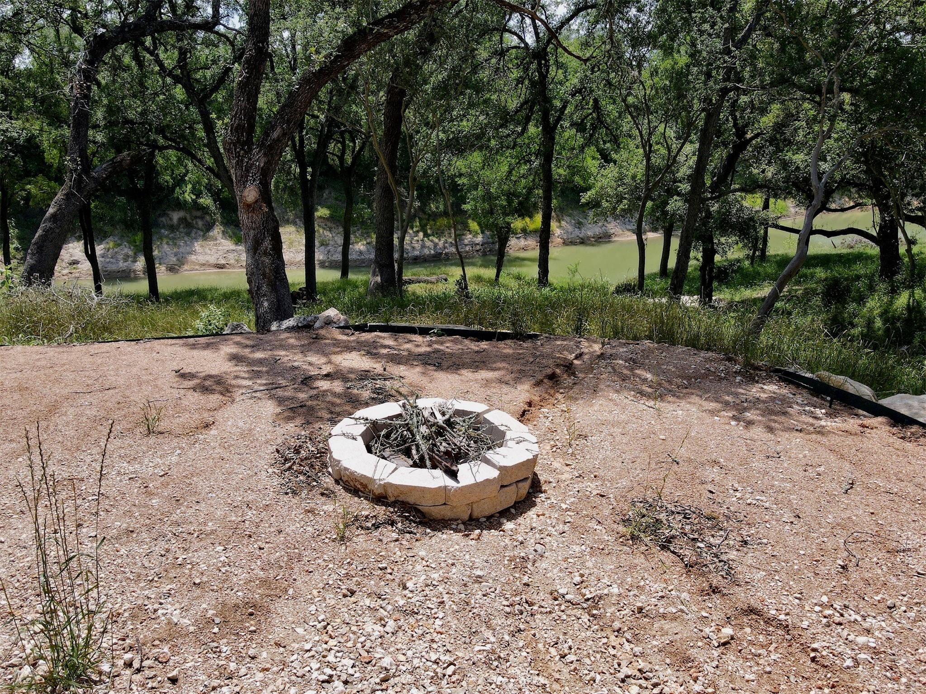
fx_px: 642
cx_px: 463
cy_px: 347
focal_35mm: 24
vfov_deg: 56.8
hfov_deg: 71.6
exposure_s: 1/640
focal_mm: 4.5
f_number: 2.8
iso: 100
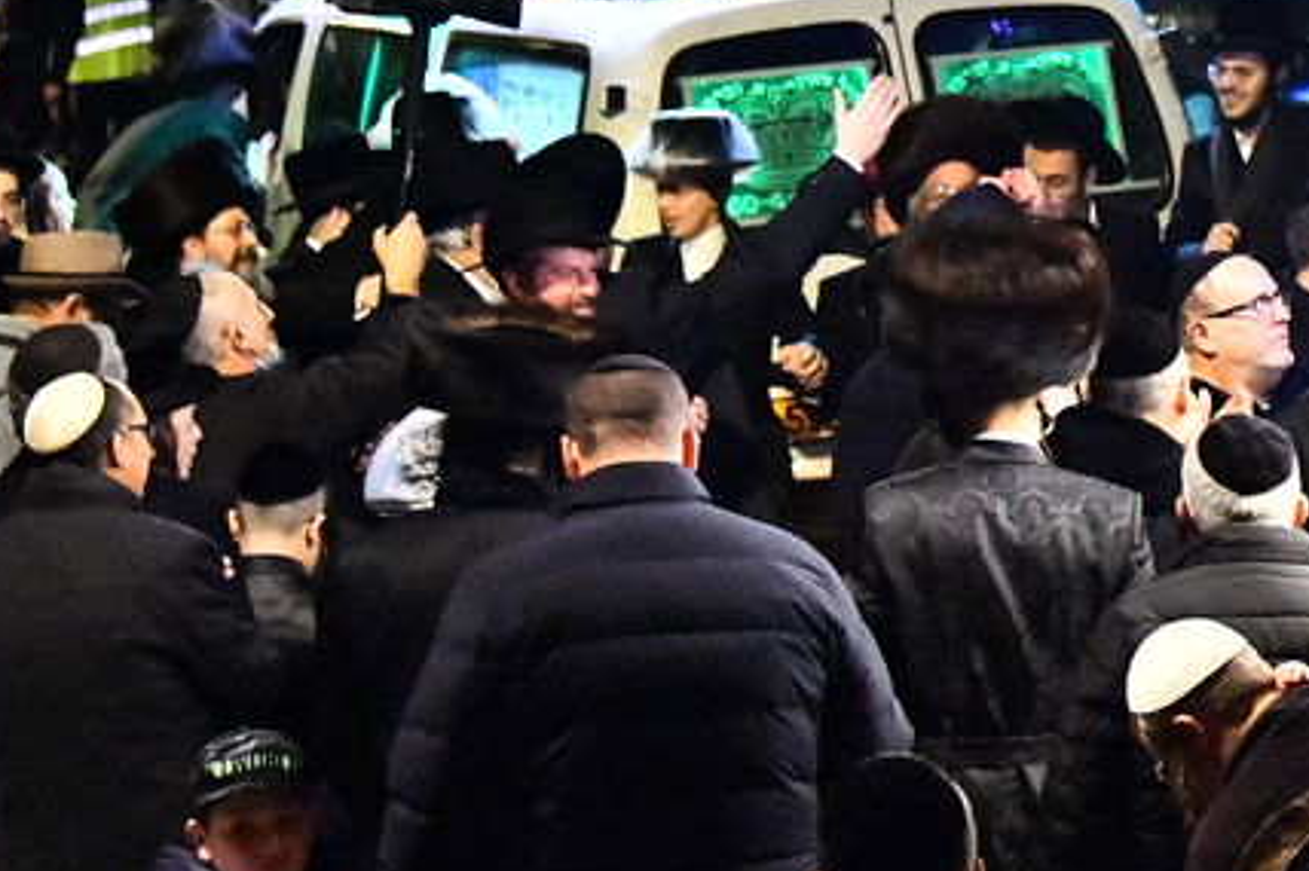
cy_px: 11
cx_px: 1808
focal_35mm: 203
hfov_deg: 9.9
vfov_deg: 6.7
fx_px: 7378
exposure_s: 1/125
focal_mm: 62
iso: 8000
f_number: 4.8
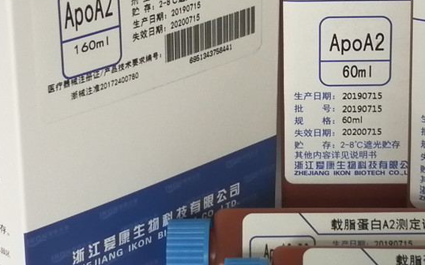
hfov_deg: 16.3
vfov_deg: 10.2
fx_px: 1482
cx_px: 291
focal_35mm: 128
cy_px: 120
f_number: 1.8
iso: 50
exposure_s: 1/50
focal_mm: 3.64
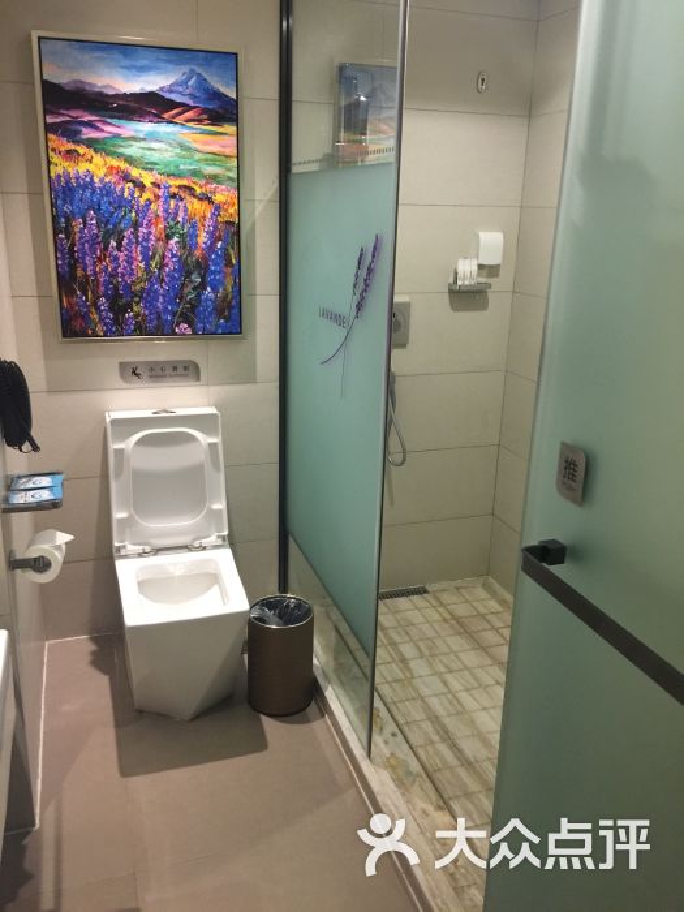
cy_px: 456
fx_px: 764
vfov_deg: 61.7
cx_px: 342
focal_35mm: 29
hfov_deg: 48.2
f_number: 2.2
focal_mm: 4.15
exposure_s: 1/10
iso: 100
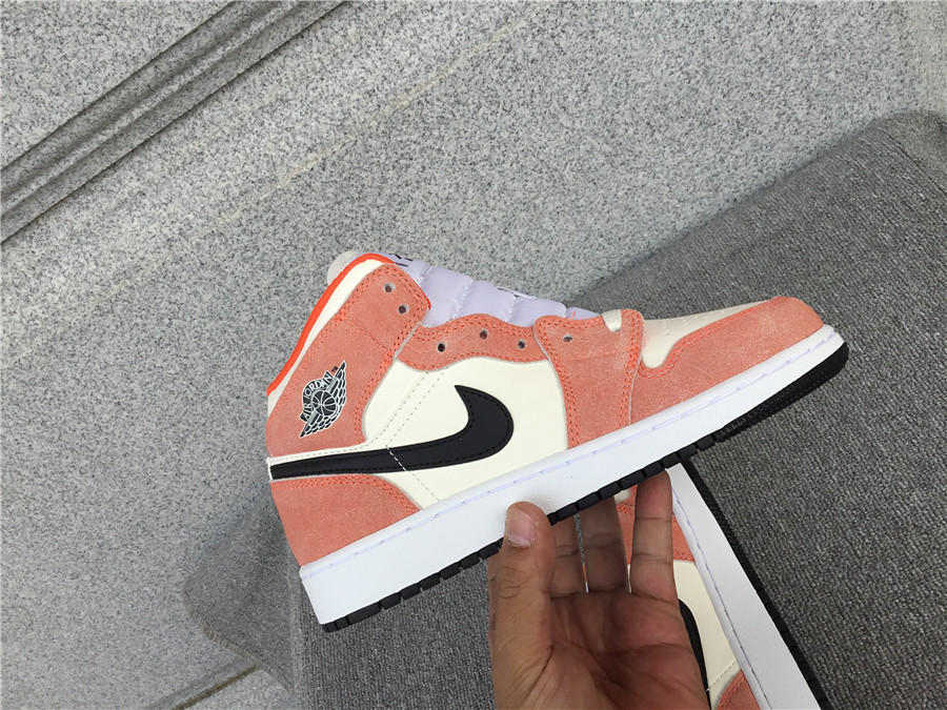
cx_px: 474
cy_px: 355
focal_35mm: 31
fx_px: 848
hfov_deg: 58.4
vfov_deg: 45.4
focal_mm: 3.3
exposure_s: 1/482
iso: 25
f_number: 2.4
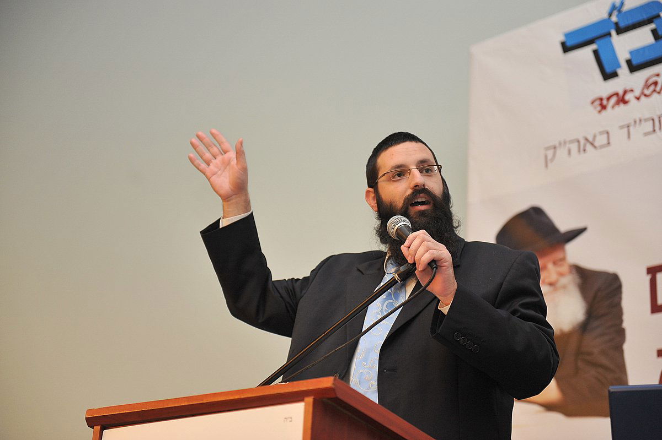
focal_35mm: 70
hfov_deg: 28.9
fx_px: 1287
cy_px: 220
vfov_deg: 19.4
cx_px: 331
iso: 1100
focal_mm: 70
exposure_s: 1/100
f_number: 2.8
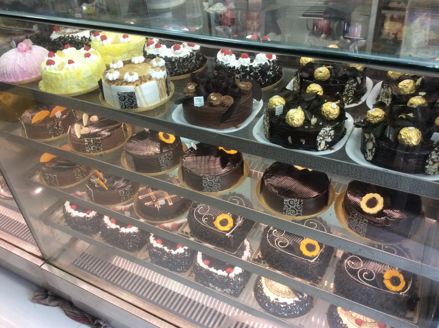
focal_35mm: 32
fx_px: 405
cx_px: 220
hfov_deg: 56.9
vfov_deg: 44.1
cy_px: 164
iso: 100
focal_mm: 3.3
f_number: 2.4
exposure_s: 1/25
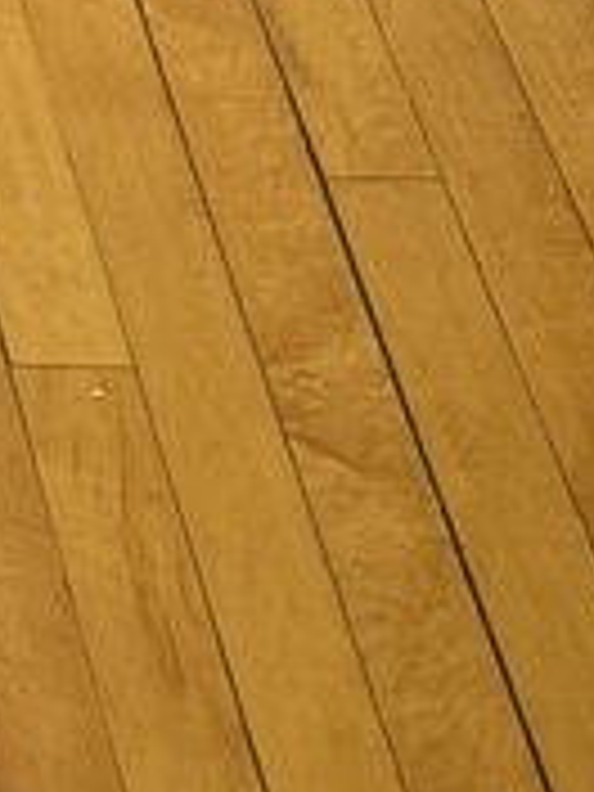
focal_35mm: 140
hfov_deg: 8.9
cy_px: -1467
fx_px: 3203
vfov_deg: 10.6
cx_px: -1112
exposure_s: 1/60
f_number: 1.78
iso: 250
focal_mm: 6.76
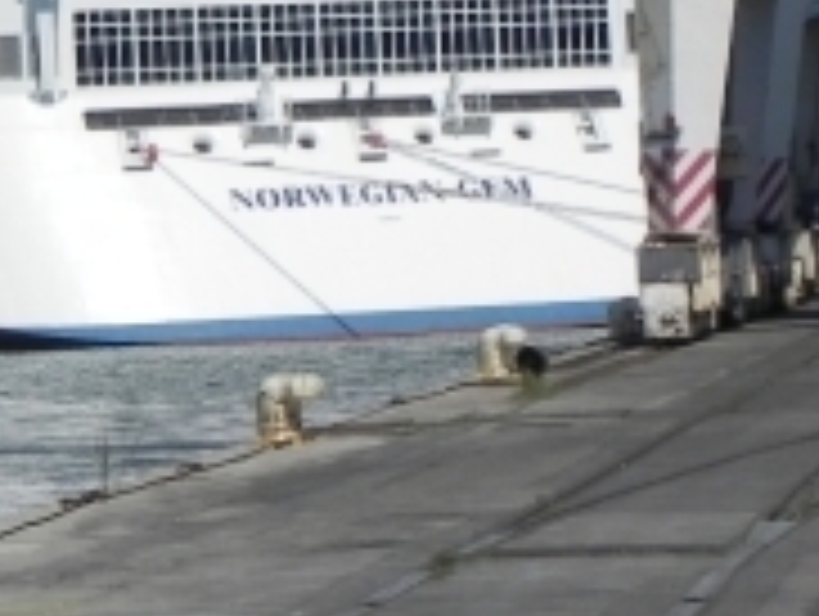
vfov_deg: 6.0
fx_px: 5852
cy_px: 18
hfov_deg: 8.0
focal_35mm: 247
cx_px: -72
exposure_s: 1/906
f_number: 8
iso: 160
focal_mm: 13.4
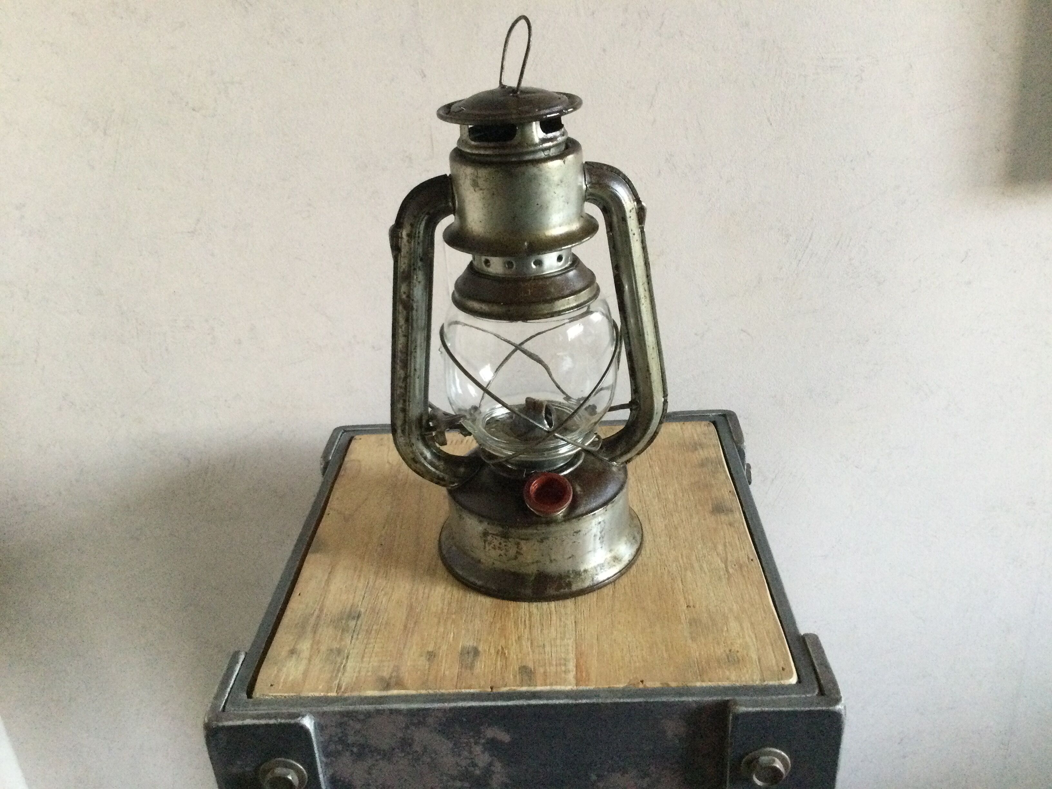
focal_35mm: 31
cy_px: 394
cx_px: 526
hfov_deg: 58.4
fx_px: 942
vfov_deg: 45.4
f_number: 2.4
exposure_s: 1/33
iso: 250
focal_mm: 3.3
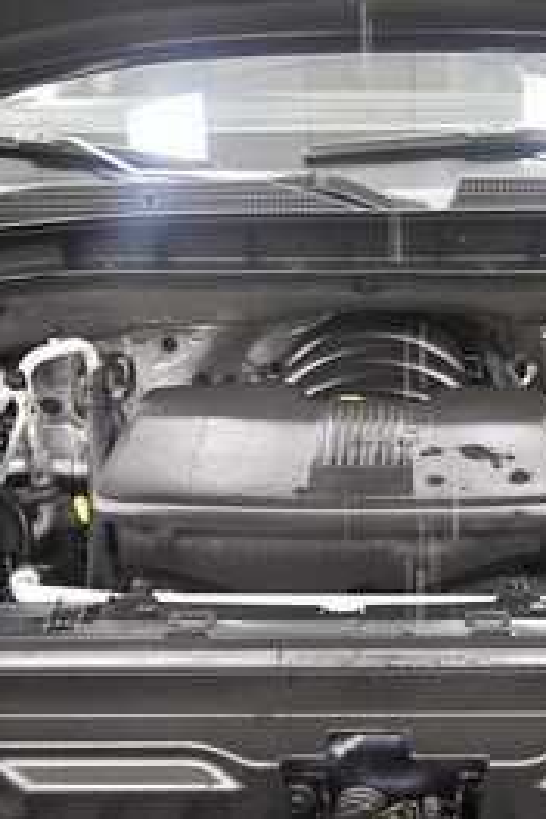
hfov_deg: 32.2
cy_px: 408
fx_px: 933
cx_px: 391
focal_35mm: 41
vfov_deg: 47.4
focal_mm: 18
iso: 3200
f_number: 5.6
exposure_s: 1/60
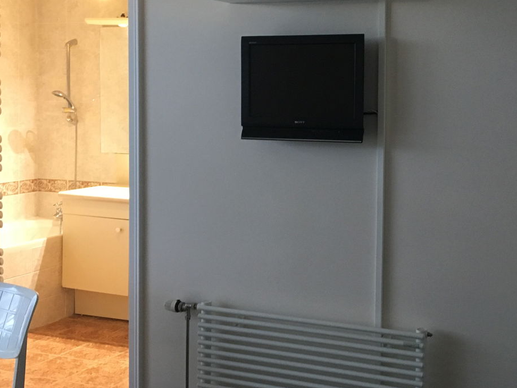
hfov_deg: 36.9
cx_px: 362
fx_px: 761
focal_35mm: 51
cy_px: 145
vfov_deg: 28.4
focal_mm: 4.15
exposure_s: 1/33
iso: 200
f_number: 2.2
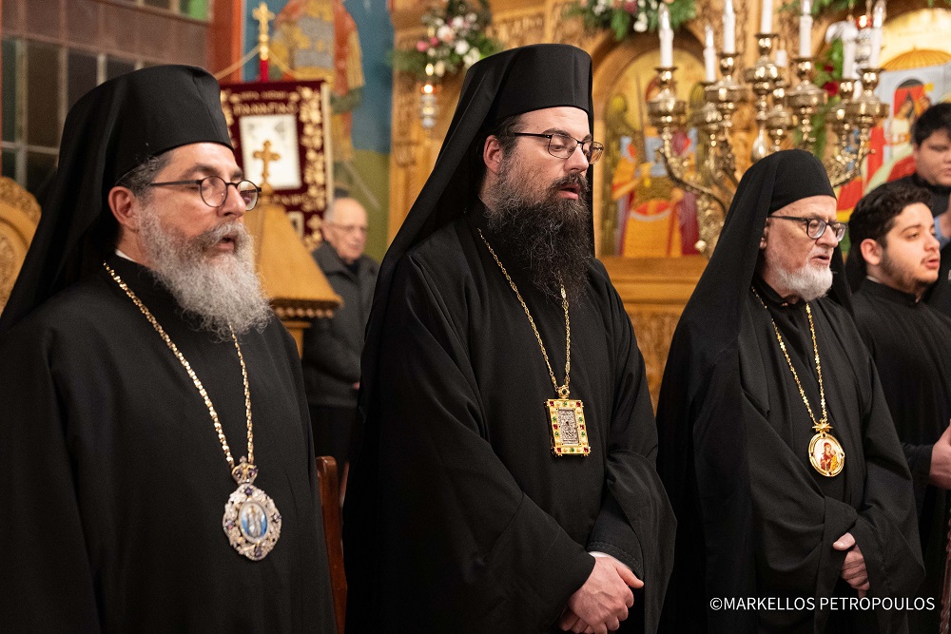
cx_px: 476
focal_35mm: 50
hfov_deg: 39.6
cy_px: 317
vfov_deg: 27.0
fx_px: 1321
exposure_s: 1/160
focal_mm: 50
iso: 12800
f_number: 2.8
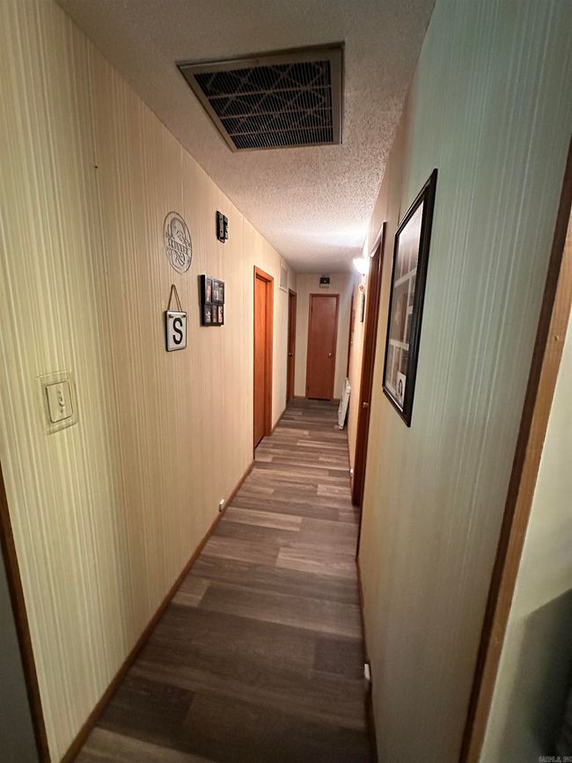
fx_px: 309
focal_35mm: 14
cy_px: 382
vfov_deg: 102.1
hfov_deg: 85.7
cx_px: 286
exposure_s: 1/30
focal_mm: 2.22
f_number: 2.2
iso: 1600
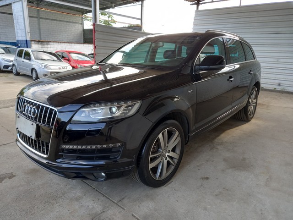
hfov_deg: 69.4
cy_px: 110
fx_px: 212
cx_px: 146
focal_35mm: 25
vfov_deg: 54.9
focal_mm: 4.6
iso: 40
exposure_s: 1/60
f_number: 2
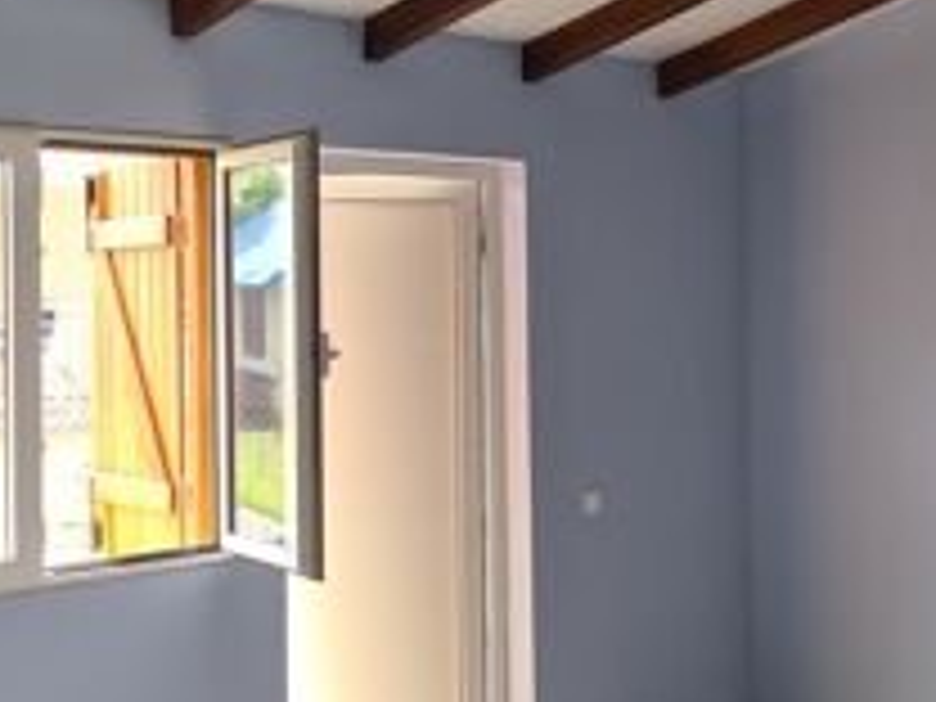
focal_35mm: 60
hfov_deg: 32.1
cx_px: 558
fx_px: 1622
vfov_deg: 24.4
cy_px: 306
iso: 50
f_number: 1.8
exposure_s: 1/203
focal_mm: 5.4
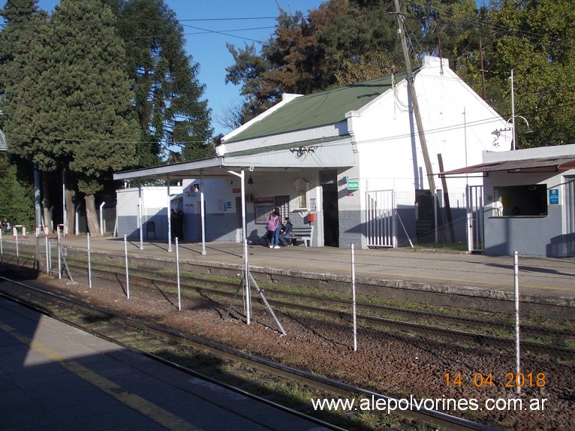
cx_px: 288
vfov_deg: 33.6
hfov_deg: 43.9
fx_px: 714
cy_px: 216
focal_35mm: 43
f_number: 6.5
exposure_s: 1/250
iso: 80
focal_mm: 6.1
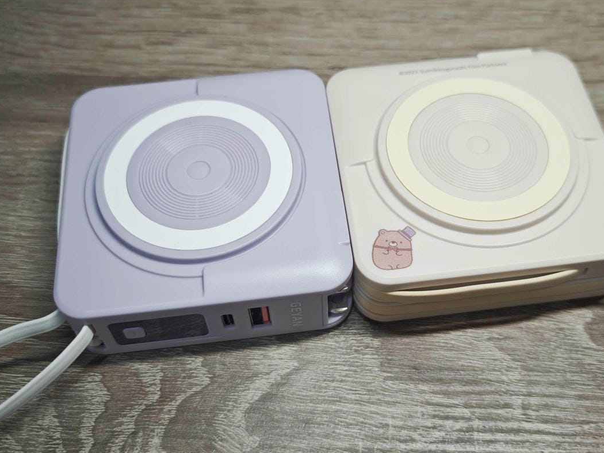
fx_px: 698
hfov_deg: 46.7
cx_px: 340
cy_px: 215
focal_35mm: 40
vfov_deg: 36.0
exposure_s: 1/120
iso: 209
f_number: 2
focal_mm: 8.72
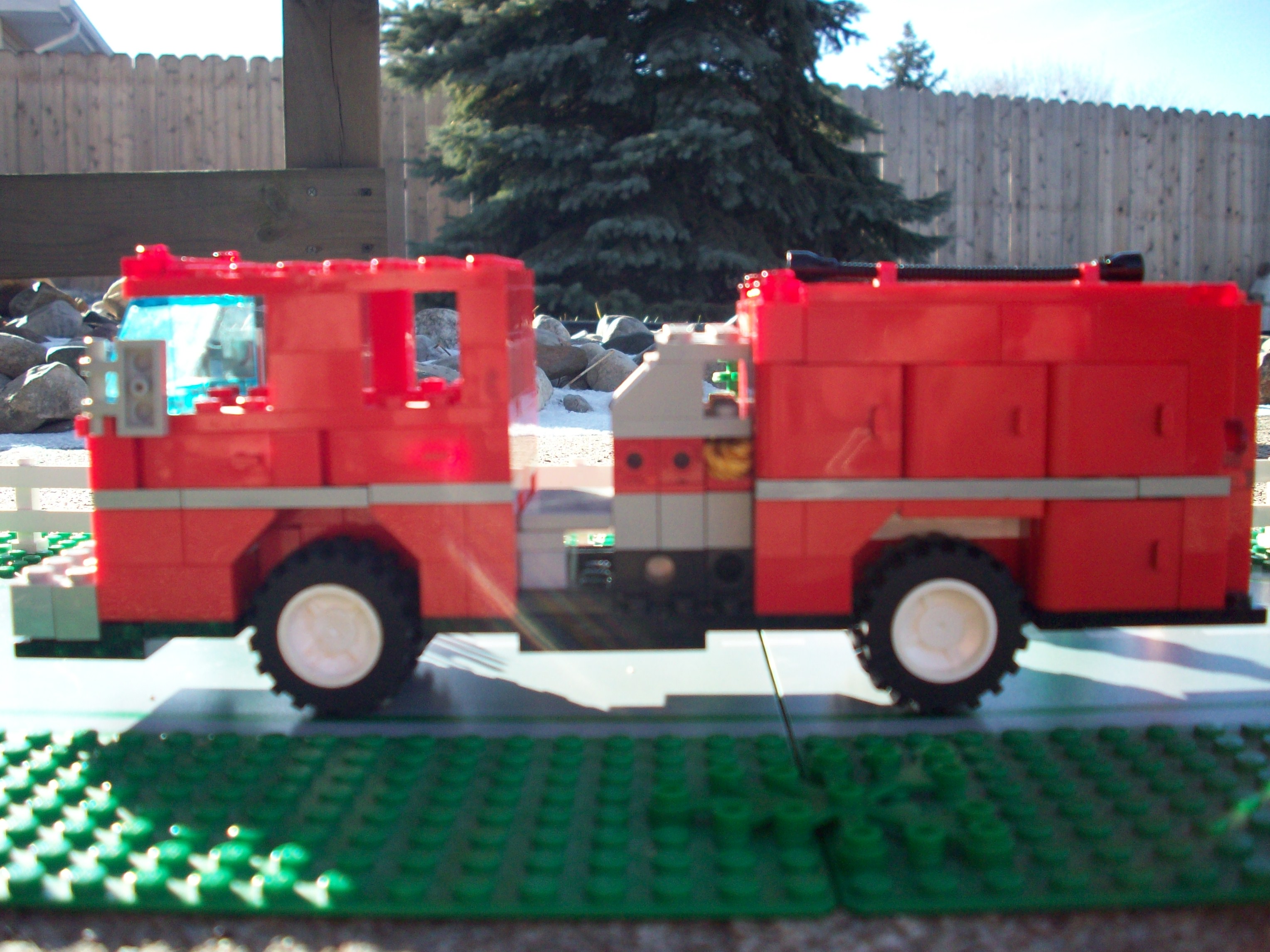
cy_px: 476
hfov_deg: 50.1
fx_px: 1357
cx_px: 635
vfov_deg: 38.7
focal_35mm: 37
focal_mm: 6.2
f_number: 2.8
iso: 80
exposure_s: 1/305
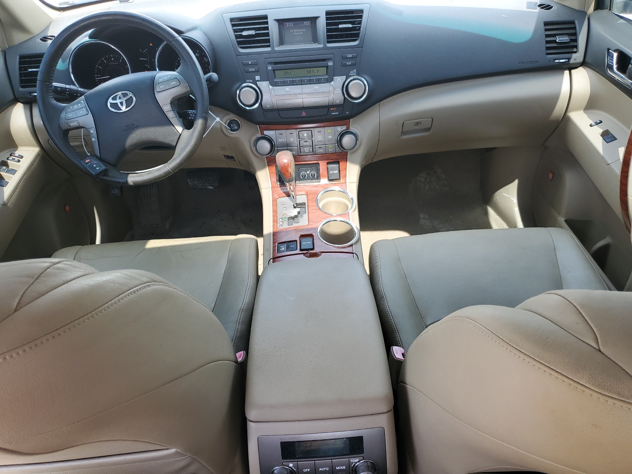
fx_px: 475
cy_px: 237
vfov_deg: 53.1
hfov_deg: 67.3
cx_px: 316
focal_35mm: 26
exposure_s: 1/189
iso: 50
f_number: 1.5
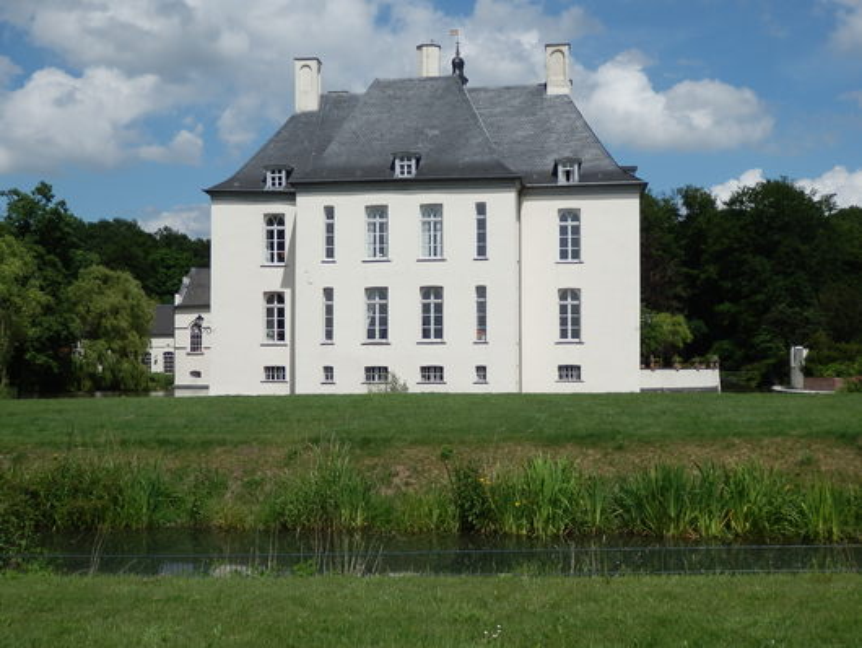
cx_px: 431
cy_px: 324
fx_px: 997
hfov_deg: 46.8
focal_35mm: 40
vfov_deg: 36.0
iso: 80
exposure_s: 1/200
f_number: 10.4
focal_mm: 7.3
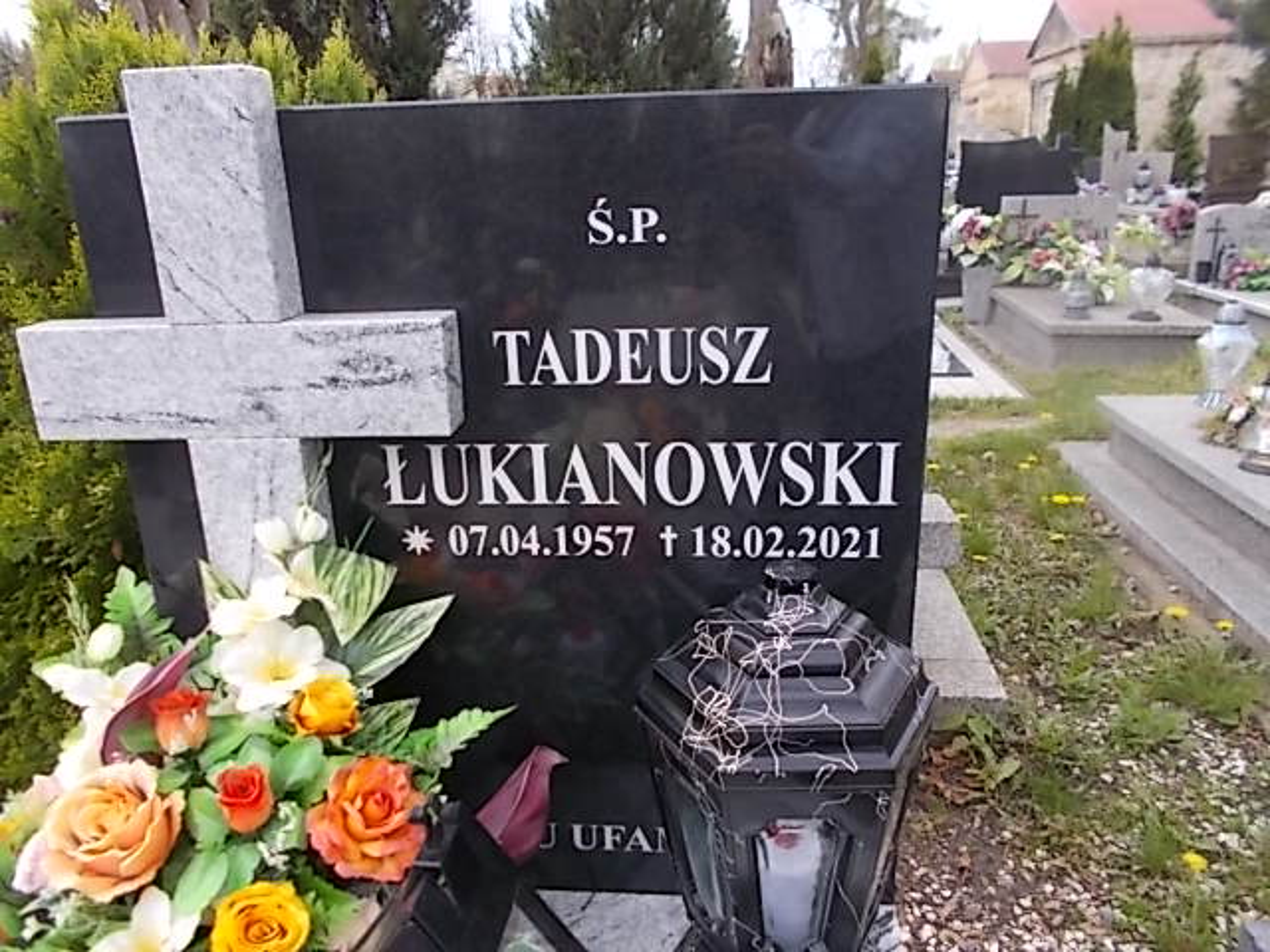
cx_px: 635
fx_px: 954
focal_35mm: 26
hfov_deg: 67.3
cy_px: 476
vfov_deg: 53.1
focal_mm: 4.6
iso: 80
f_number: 3.2
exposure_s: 1/60
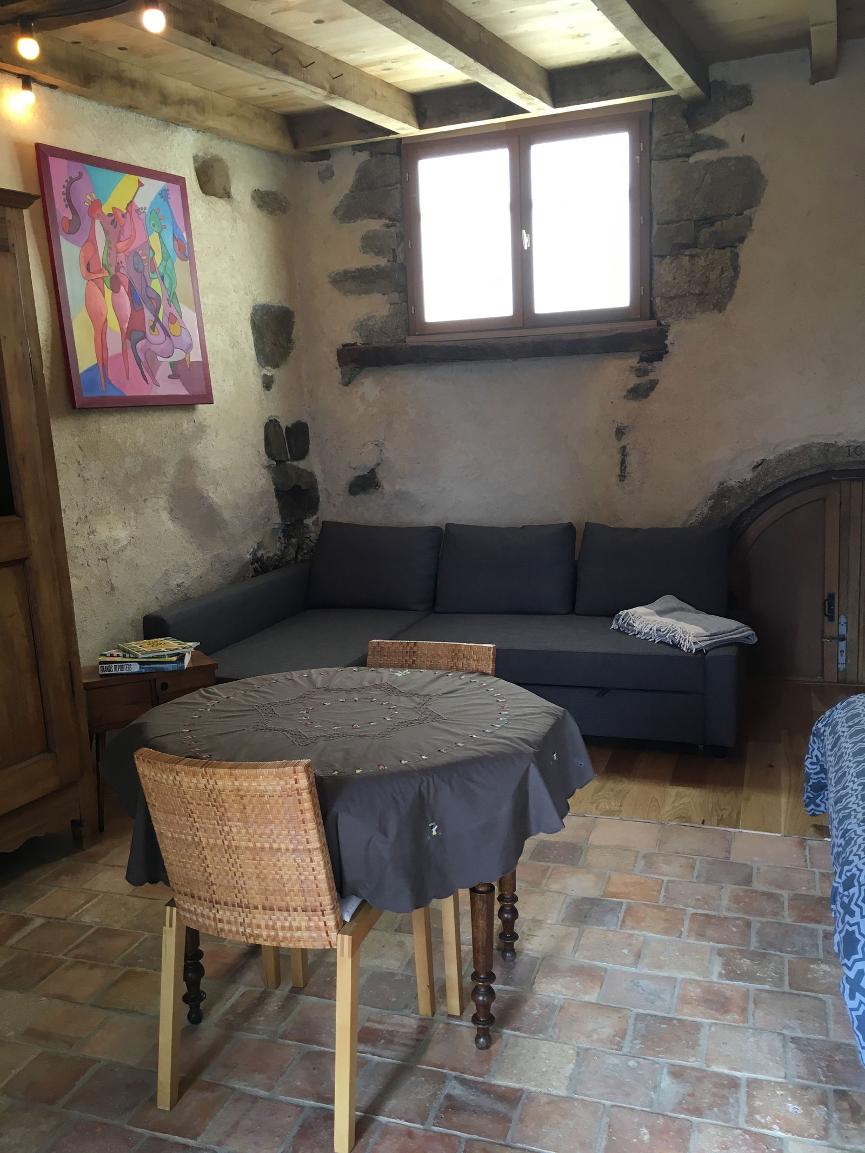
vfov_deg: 61.7
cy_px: 576
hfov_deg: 48.2
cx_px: 432
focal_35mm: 29
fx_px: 966
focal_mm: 4.15
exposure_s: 1/33
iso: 80
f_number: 2.2
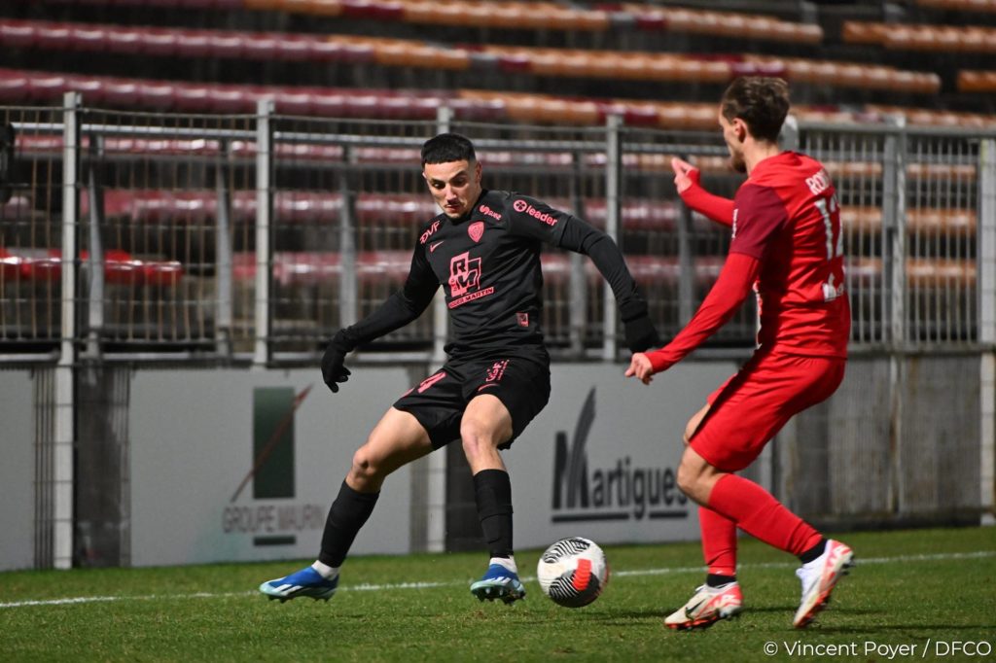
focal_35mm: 400
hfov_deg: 5.2
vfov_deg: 3.4
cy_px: 332
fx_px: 11062
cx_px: 498
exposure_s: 1/500
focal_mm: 400
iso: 6400
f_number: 4
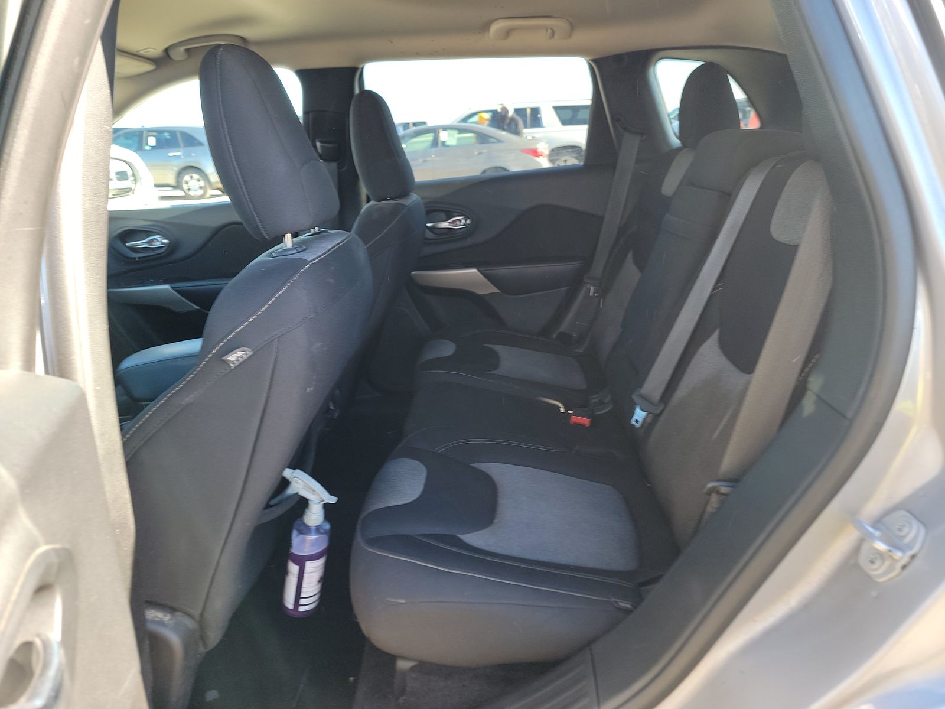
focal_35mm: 24
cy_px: 354
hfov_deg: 71.6
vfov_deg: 56.8
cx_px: 472
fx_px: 655
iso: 74
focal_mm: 6.7
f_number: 1.8
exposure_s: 1/59
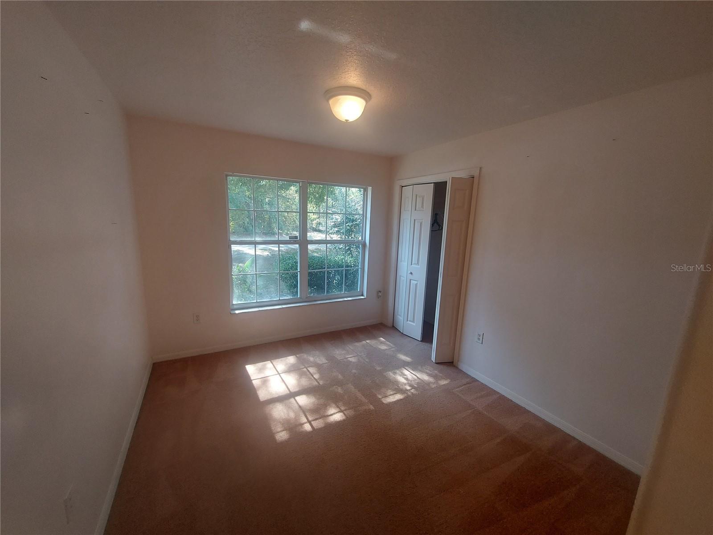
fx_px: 268
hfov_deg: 106.2
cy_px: 268
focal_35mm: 13
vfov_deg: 89.9
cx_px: 356
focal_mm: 1.74
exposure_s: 1/60
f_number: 2.2
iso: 125
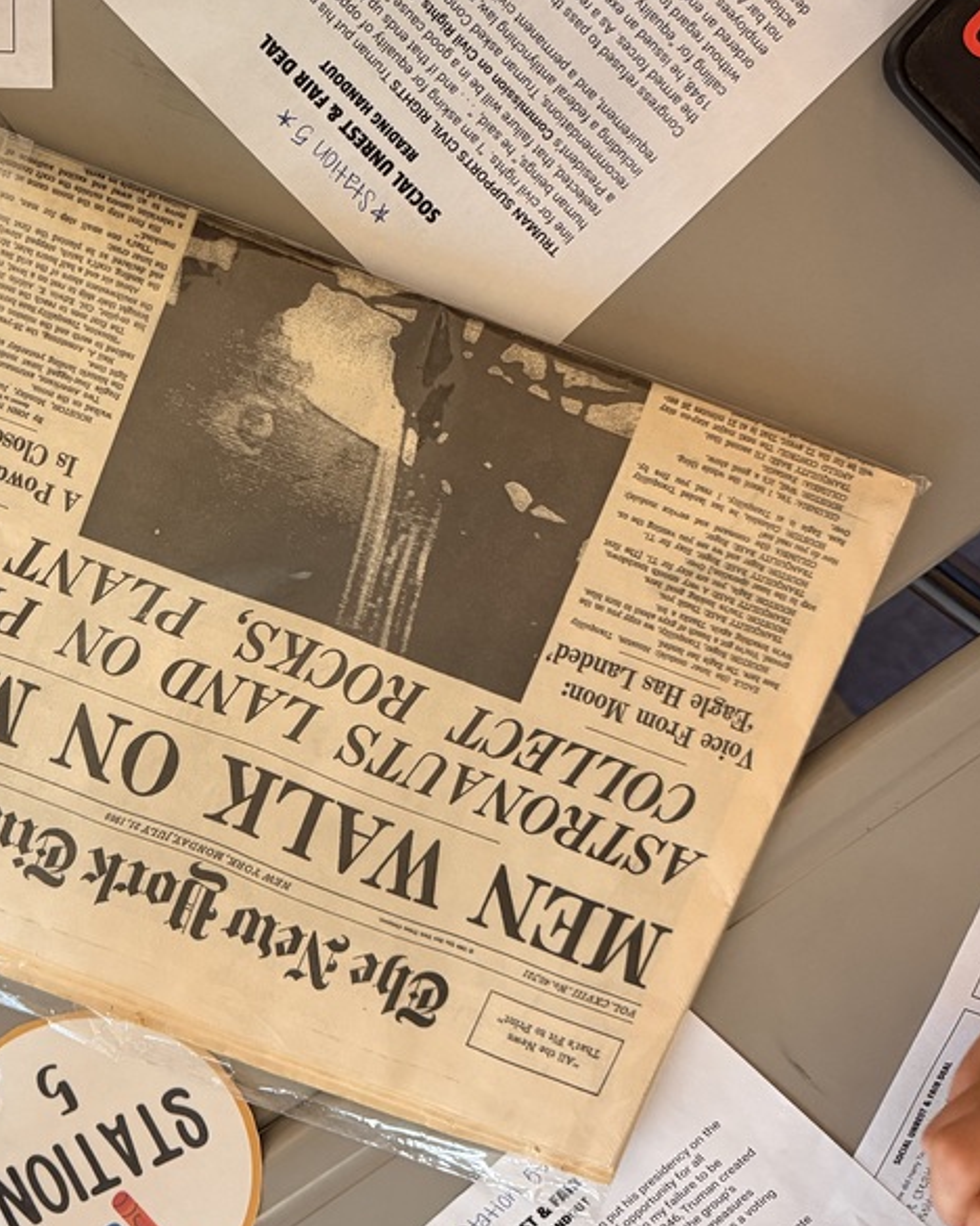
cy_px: 379
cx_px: 205
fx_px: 1486
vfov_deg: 43.9
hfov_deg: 35.4
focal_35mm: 41
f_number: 1.78
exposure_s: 1/60
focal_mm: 6.76
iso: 400
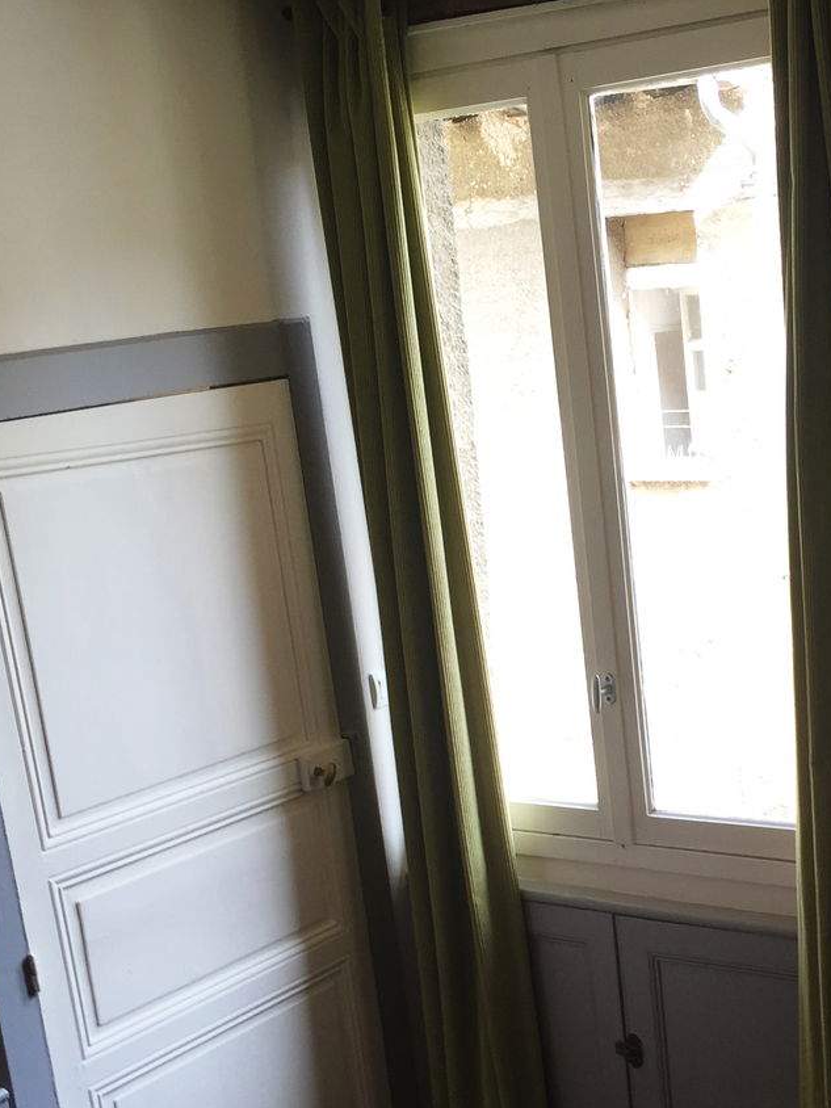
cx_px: 742
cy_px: 785
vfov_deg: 34.4
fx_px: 1760
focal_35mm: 55
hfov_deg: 25.7
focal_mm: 4.15
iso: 32
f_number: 2.2
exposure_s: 1/50
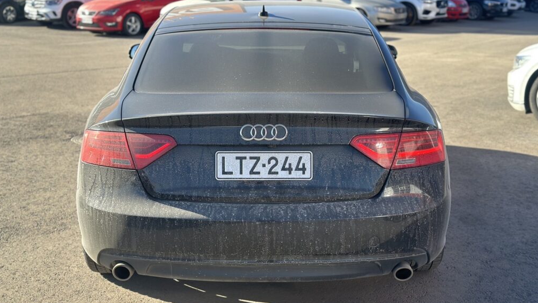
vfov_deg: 22.6
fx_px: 756
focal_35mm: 53
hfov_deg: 39.2
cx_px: 267
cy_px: 157
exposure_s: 1/1171
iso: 80
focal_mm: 6.86
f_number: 1.78
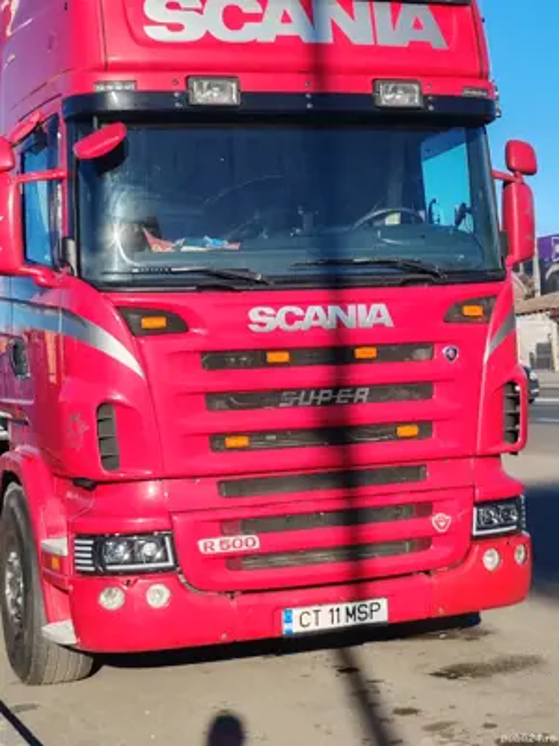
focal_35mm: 70
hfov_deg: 21.0
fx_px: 1507
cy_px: 373
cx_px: 280
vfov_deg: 27.8
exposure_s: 1/760
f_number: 1.9
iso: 50
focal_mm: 6.12
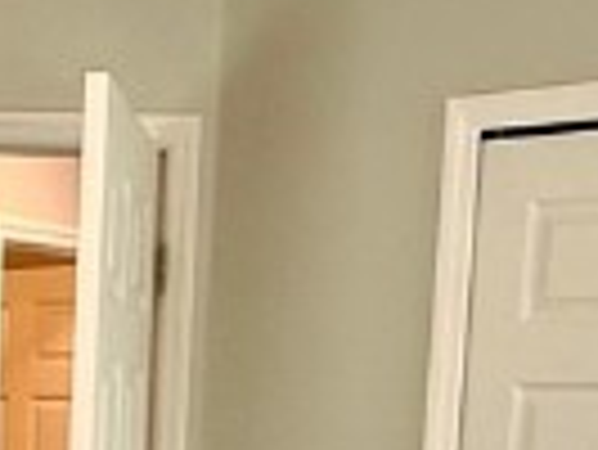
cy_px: 765
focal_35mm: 108
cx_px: -121
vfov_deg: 12.7
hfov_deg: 17.3
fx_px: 1867
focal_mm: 2.22
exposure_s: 1/99
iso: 100
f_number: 2.2
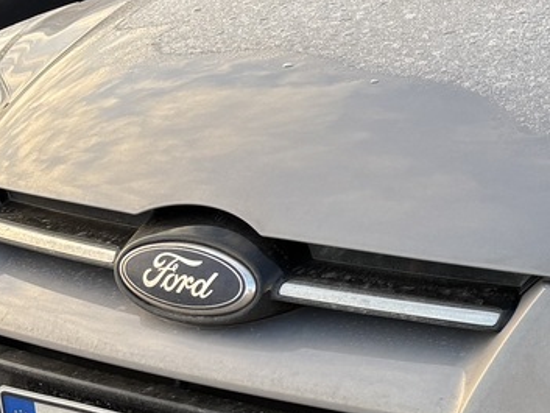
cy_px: 315
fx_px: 1685
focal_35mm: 106
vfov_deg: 13.9
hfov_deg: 17.6
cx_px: 662
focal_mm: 5.96
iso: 50
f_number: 1.6
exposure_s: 1/349
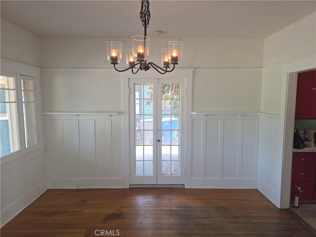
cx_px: 158
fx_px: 210
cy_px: 118
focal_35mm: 23
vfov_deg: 58.9
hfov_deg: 73.9
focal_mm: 6.3
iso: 50
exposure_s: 1/60
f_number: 1.7
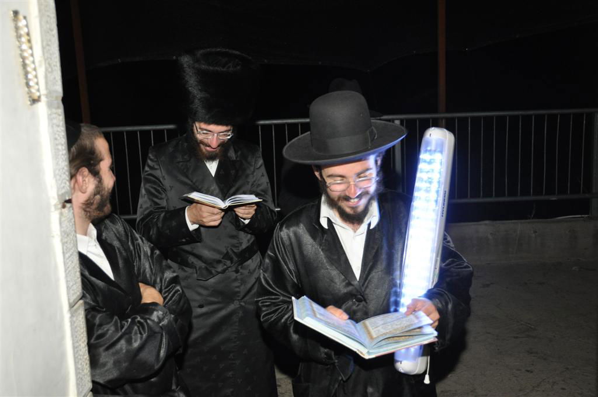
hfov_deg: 53.2
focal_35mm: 36
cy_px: 198
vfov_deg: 36.8
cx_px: 299
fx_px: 597
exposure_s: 1/60
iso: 800
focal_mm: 24
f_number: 4
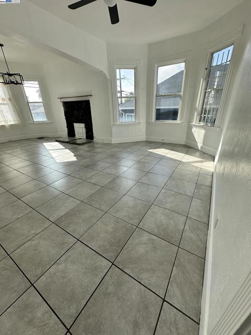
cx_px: 126
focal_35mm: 14
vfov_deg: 102.1
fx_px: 135
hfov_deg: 85.7
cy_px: 168
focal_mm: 2.22
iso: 40
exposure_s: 1/518
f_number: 2.2
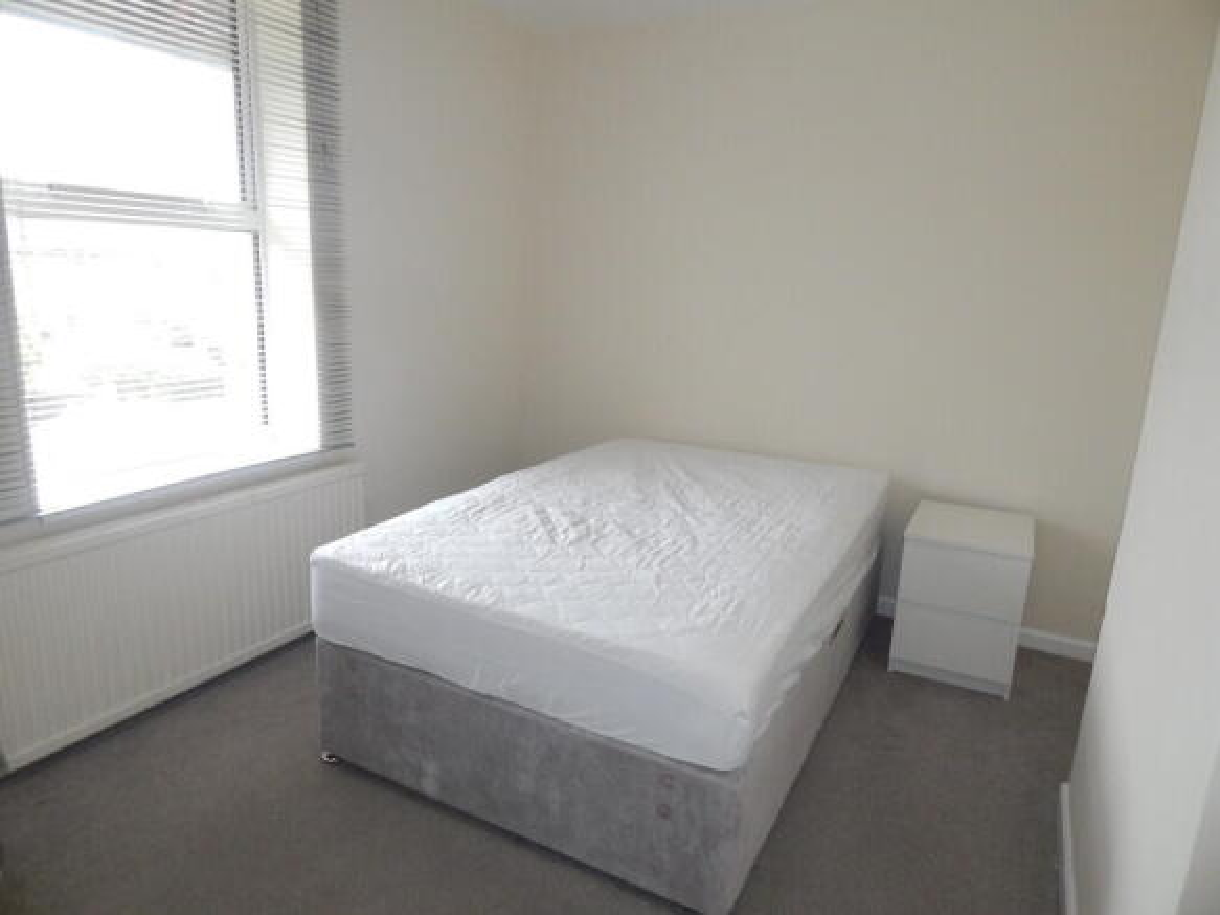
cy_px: 458
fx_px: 810
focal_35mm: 23
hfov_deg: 73.9
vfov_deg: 58.9
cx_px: 610
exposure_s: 1/30
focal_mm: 4
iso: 400
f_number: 3
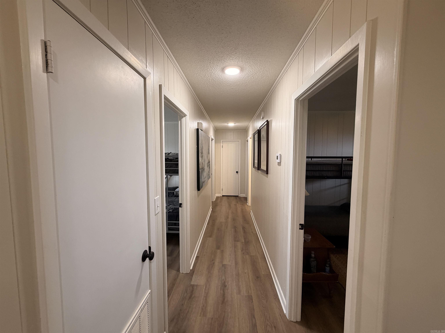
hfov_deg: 102.1
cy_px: 166
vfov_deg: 85.7
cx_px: 222
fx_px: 180
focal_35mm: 14
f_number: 2.2
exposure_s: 1/60
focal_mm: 2.22
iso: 200
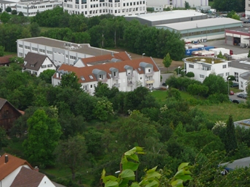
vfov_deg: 9.9
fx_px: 1076
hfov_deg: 13.2
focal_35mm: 149
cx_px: 172
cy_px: 20
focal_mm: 10.5
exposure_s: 1/80
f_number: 3.2
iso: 100
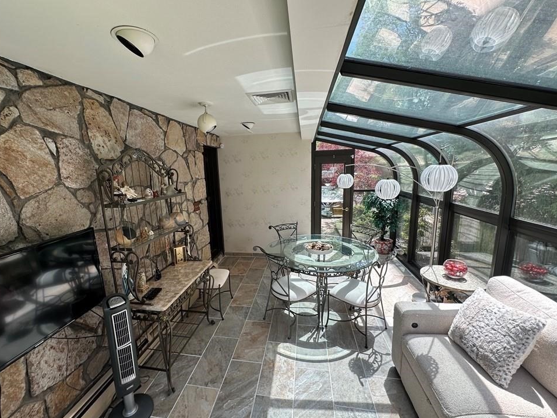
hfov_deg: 98.1
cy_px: 214
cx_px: 262
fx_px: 241
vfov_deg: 81.7
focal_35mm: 15
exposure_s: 1/239
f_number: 2.2
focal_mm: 2.22
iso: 40
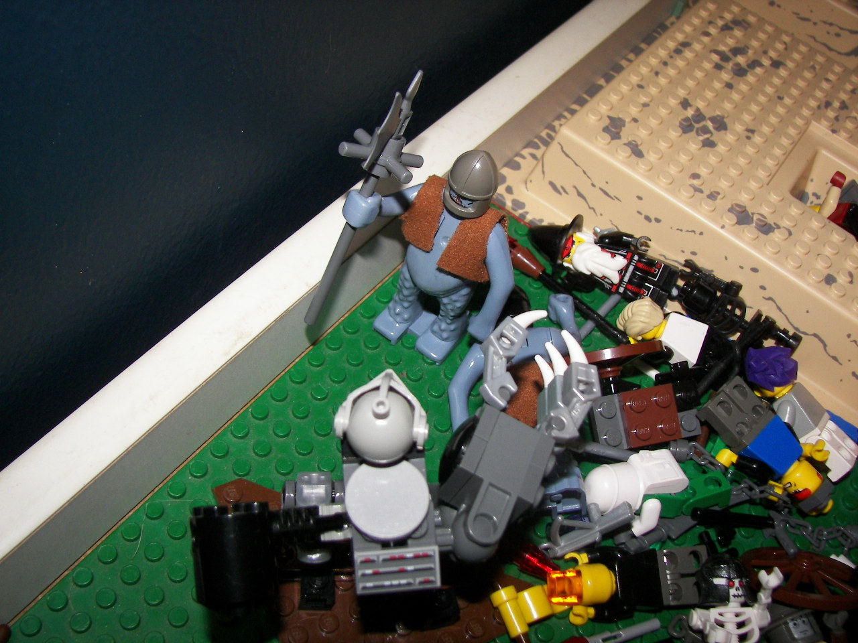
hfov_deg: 51.4
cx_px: 429
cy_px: 322
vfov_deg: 39.7
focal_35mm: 36
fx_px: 892
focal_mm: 6
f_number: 2.8
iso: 100
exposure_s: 1/30
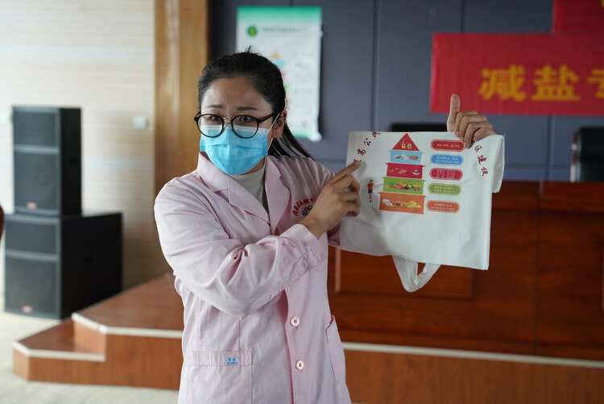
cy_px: 202
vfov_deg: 19.5
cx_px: 302
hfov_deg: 28.8
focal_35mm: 70
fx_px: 1175
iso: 800
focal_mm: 70
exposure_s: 1/160
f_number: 4
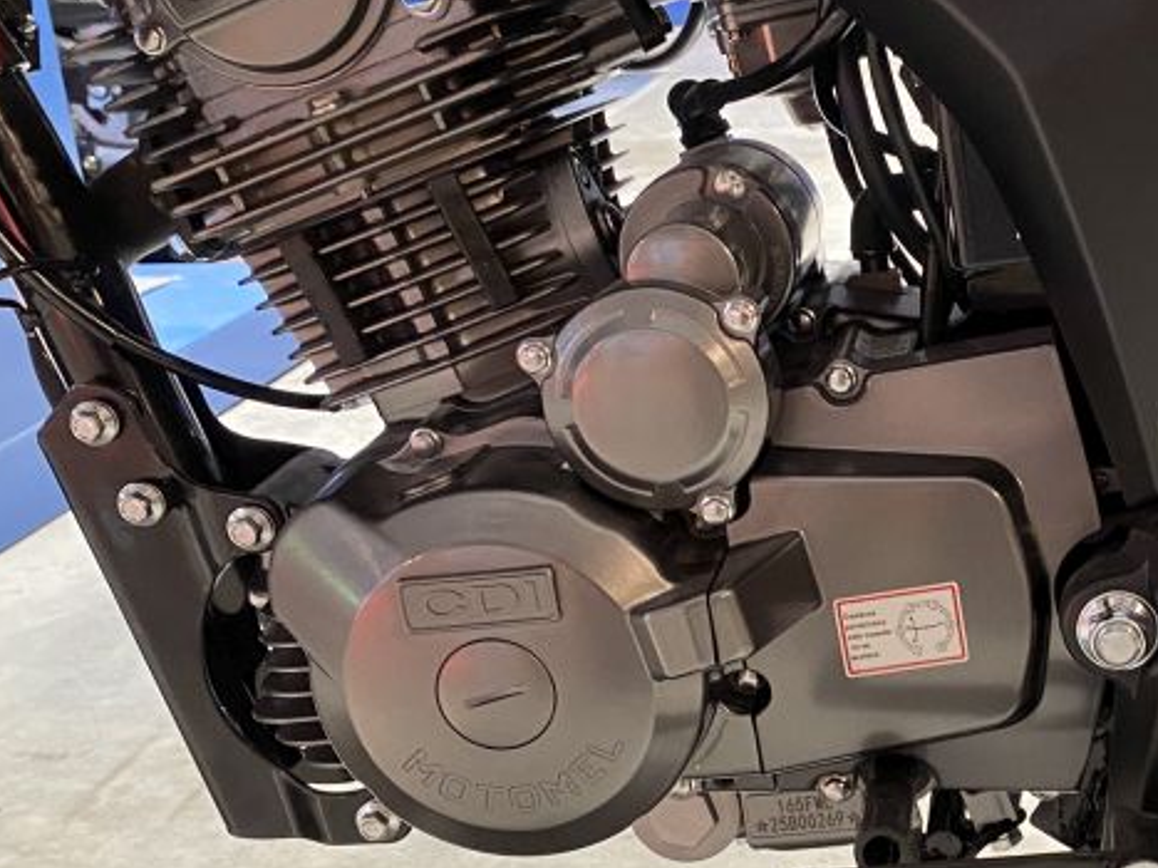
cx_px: 1012
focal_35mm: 59
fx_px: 1973
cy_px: 693
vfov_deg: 24.4
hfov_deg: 31.4
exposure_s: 1/50
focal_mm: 4.25
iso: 160
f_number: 1.8
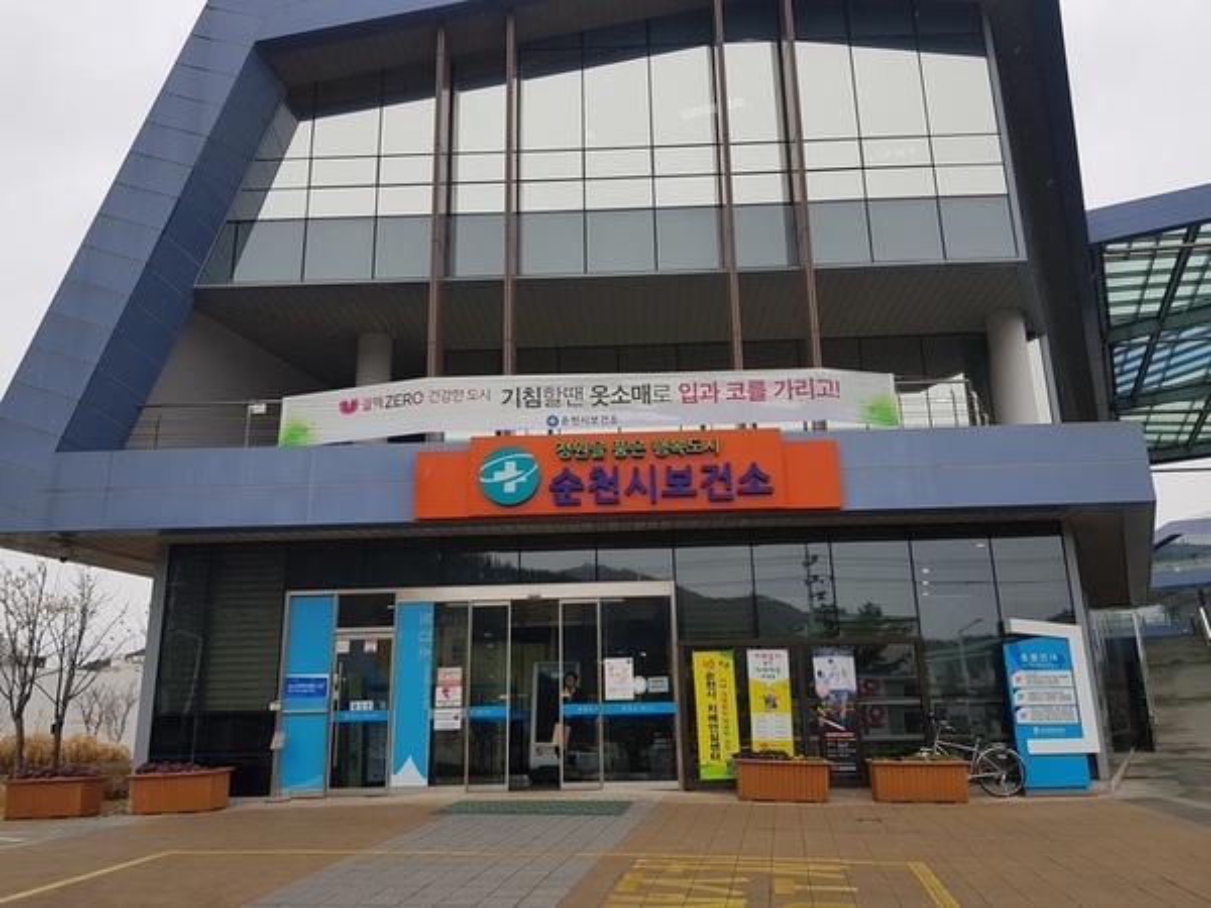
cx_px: 606
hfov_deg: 67.3
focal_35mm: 26
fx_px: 910
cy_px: 454
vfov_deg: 53.1
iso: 40
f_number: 1.7
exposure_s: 1/856
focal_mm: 4.2
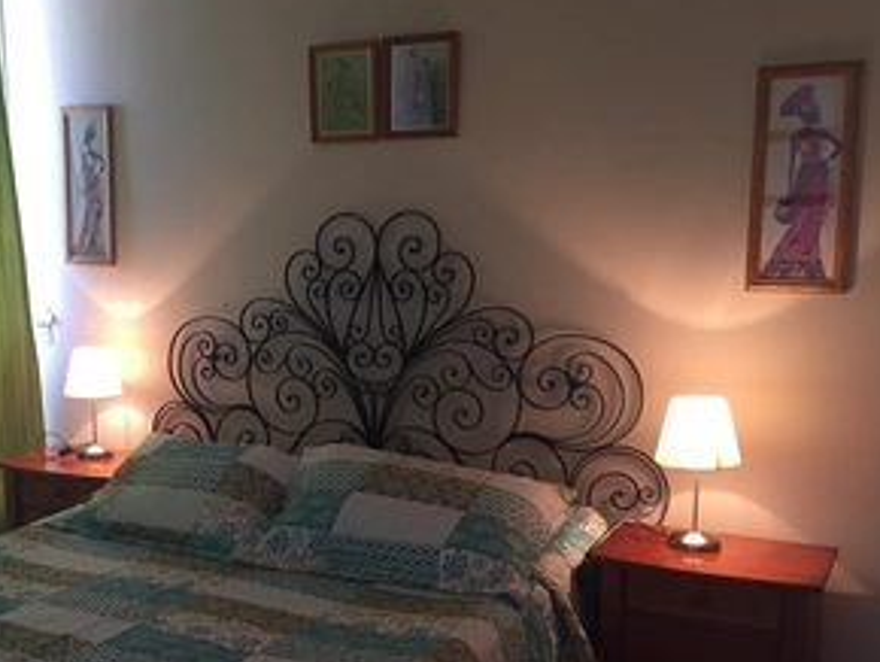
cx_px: 303
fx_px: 1119
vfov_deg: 32.8
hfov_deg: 42.4
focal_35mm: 44
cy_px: 413
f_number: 2.2
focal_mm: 4.15
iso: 64
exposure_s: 1/33
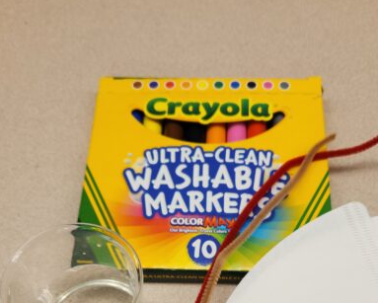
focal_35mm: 45
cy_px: 279
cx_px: 204
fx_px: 504
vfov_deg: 31.7
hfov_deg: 41.1
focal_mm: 5.4
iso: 25
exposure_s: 1/60
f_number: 1.8
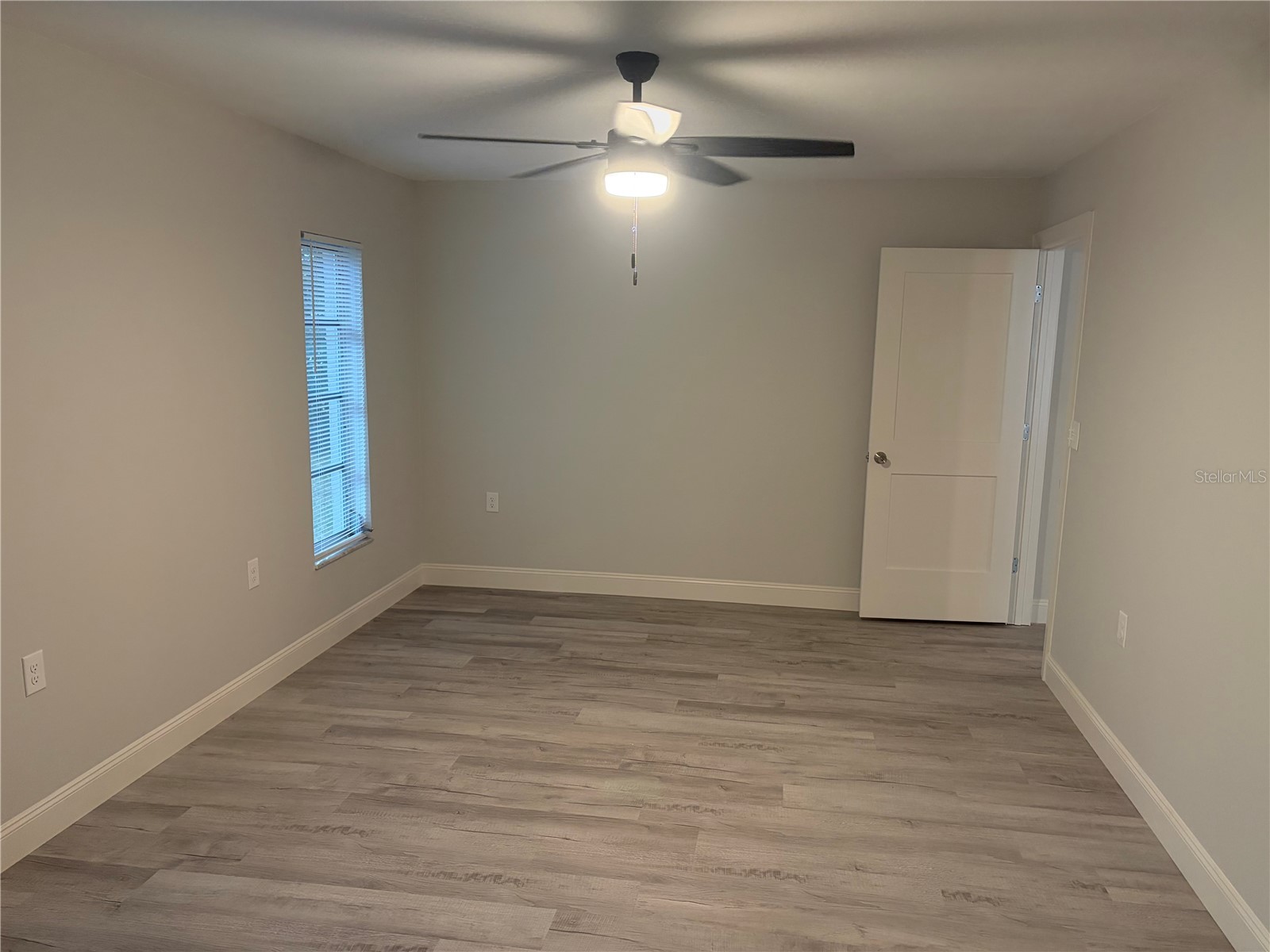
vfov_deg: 53.1
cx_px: 635
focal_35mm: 26
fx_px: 954
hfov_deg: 67.3
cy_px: 476
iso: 250
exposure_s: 1/60
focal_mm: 5.96
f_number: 1.6
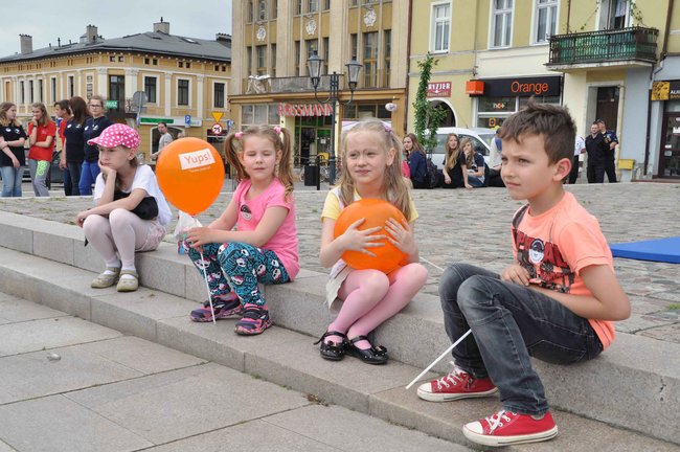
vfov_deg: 30.8
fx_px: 821
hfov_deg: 45.0
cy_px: 226
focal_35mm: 44
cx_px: 340
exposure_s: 1/200
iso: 640
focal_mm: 29
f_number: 14
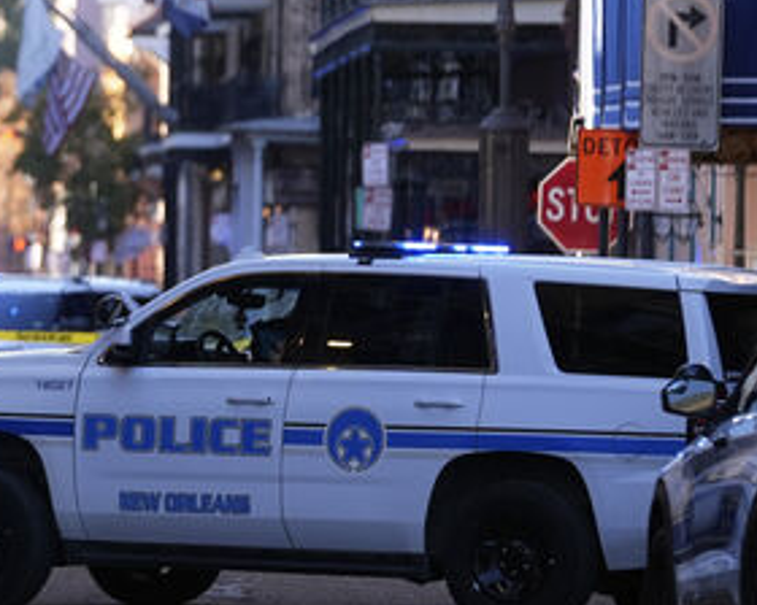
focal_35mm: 543
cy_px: 90
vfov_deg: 2.9
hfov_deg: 3.6
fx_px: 12166
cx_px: -78
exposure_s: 1/800
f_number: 4
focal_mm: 174
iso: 640
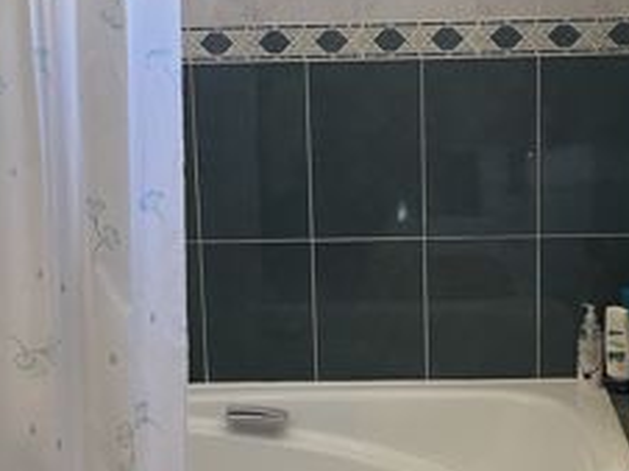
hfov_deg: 24.1
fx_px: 1470
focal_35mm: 81
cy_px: 206
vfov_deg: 18.2
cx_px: 352
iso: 160
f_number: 1.6
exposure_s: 1/50
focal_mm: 4.2
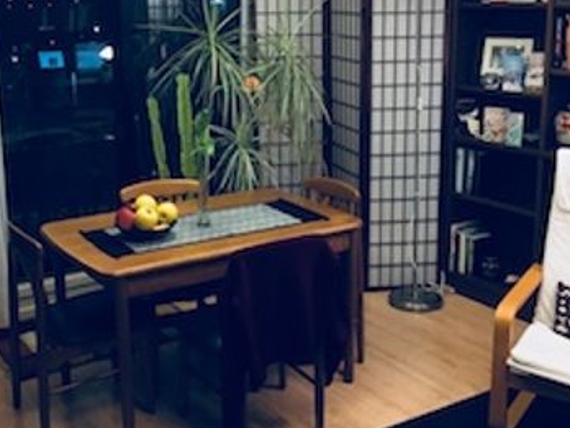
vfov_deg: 29.0
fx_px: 823
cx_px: 246
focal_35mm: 50
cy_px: 166
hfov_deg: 38.1
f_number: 2.2
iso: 200
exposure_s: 1/30
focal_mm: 4.15
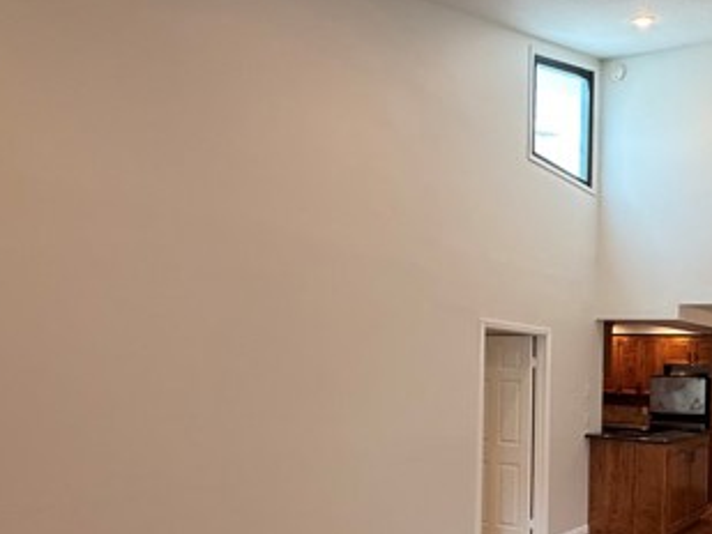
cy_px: 391
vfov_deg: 46.7
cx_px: 700
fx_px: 597
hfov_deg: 50.7
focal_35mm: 29
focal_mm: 2.22
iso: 200
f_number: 2.2
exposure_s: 1/120
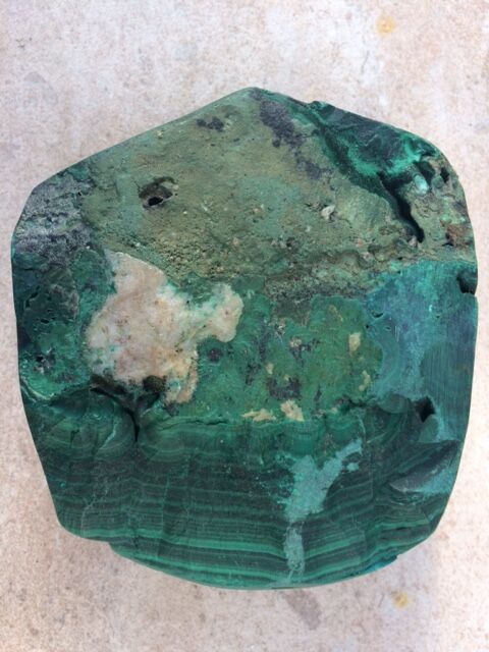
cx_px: 244
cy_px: 326
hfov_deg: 48.2
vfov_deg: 61.7
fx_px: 546
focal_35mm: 29
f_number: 2.2
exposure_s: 1/100
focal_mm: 4.15
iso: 32
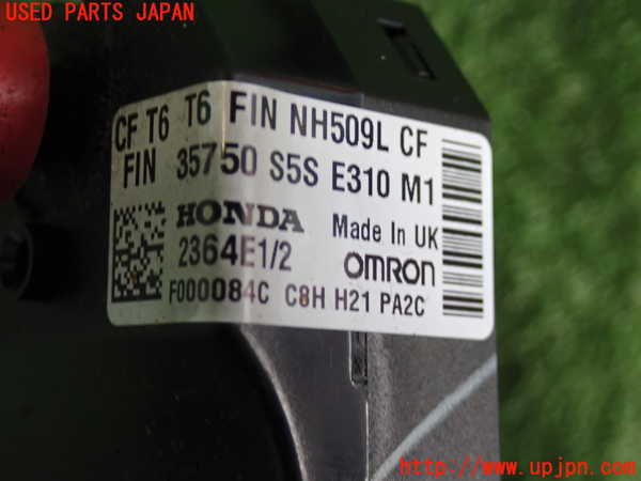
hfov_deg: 29.0
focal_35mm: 67
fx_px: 1241
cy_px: 240
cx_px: 320
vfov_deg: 21.9
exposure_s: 1/60
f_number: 3.8
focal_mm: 11.88
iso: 400
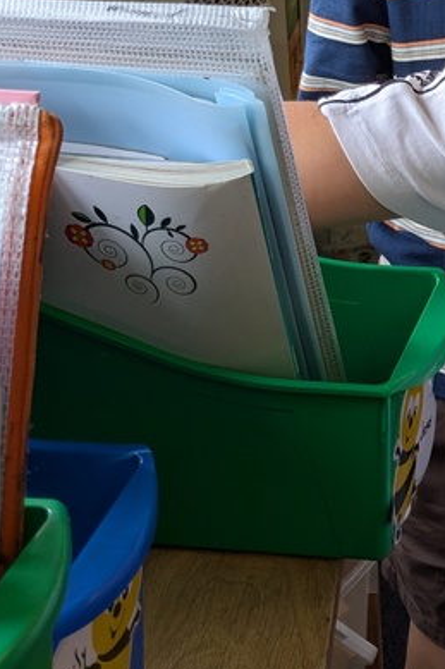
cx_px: 651
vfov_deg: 26.5
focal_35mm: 74
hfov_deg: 16.8
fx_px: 1373
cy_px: 74
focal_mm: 4.38
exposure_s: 1/120
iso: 52
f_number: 1.73
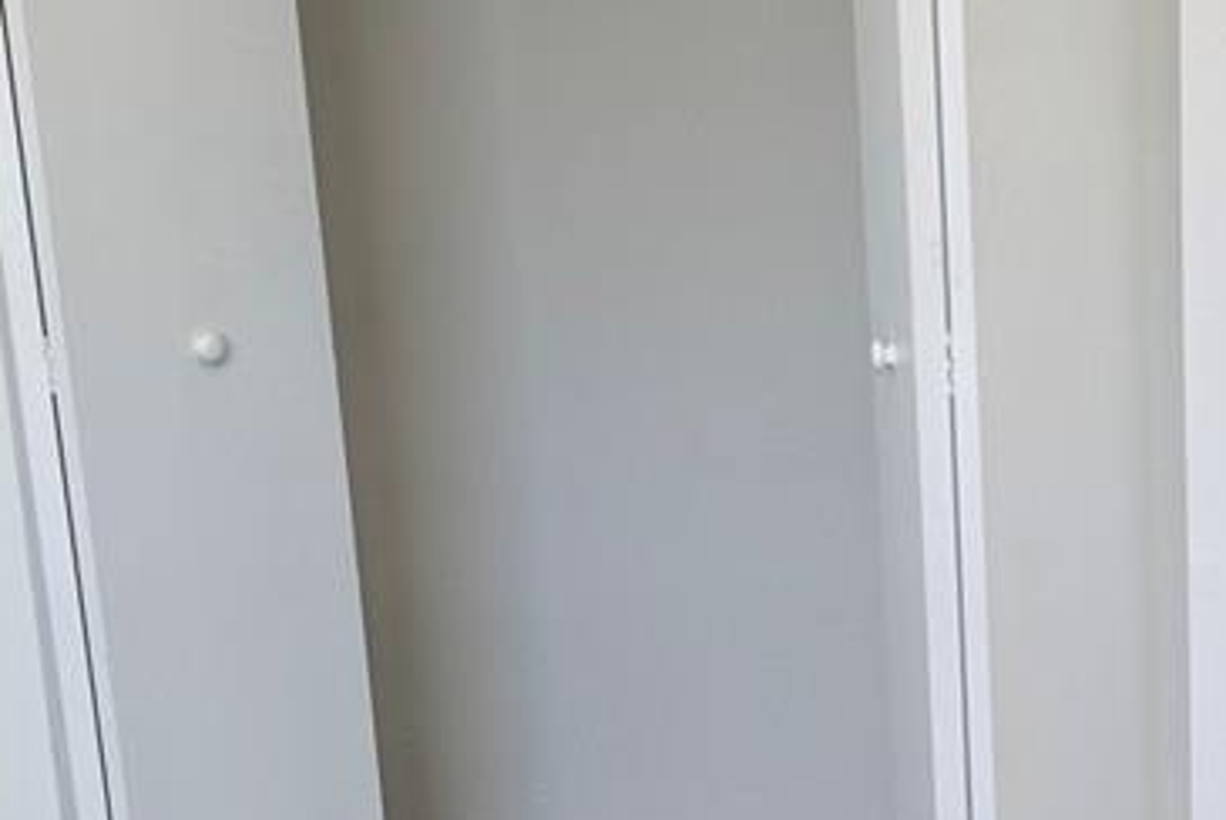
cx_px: 984
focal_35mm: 82
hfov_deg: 24.3
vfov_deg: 16.2
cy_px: 887
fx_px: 2795
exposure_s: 1/134
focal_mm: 6.76
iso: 50
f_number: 1.78
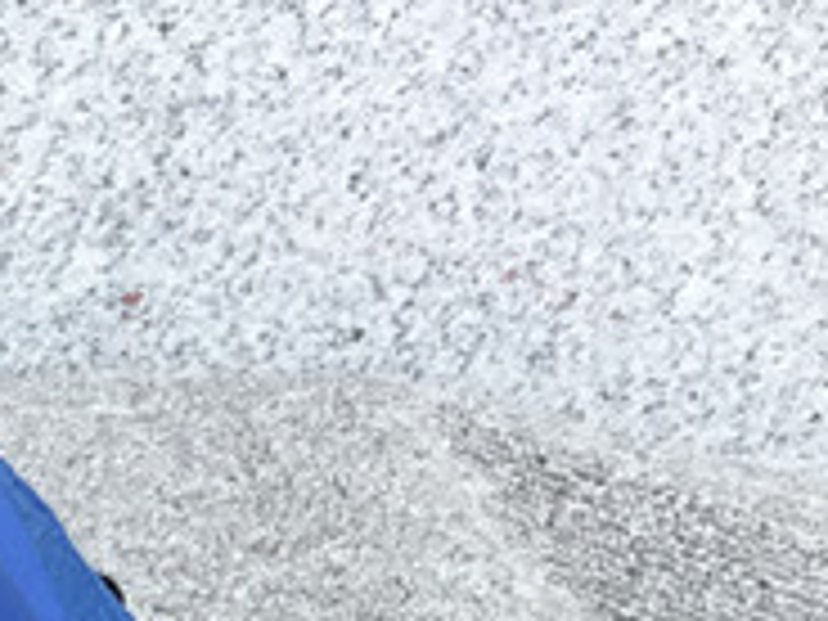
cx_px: -634
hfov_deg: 13.2
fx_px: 3229
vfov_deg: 10.4
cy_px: 1062
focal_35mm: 135
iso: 25
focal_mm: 3.3
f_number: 2.4
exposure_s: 1/143
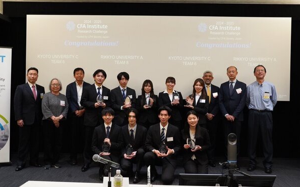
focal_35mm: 37
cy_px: 92
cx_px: 150
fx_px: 303
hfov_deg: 52.7
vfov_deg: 34.4
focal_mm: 36
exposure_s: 1/400
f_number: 8
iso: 10000
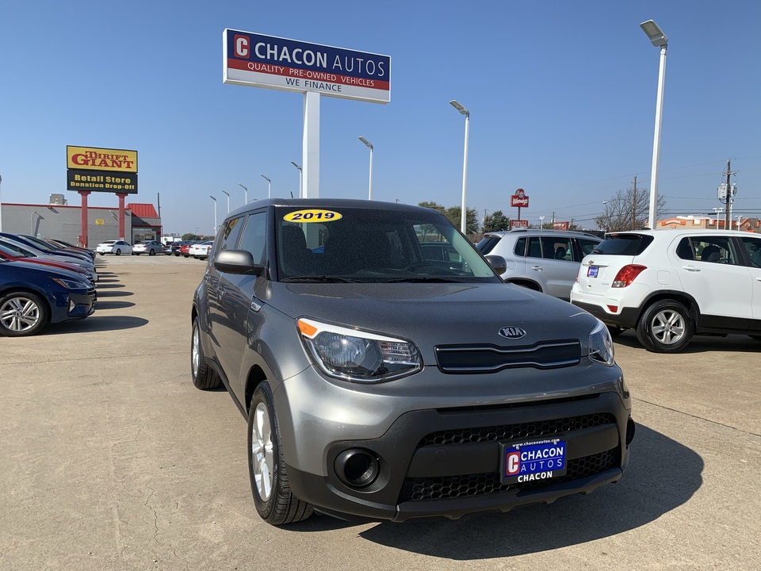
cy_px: 286
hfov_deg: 67.3
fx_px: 572
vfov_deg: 53.1
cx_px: 380
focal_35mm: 26
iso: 25
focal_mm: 4.25
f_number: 1.8
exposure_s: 1/2257
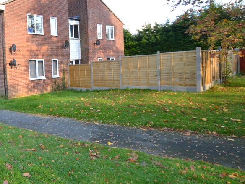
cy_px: 74
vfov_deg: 49.7
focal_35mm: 28
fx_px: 197
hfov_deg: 57.8
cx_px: 42
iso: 110
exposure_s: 1/125
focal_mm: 11
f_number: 4
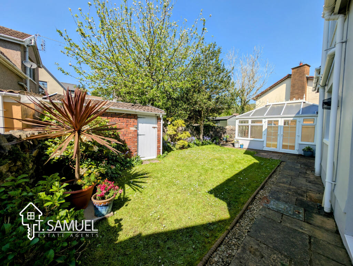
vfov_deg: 94.6
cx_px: 176
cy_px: 133
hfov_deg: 110.5
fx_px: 123
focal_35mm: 12
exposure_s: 1/1969
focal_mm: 2.23
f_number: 1.95
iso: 39
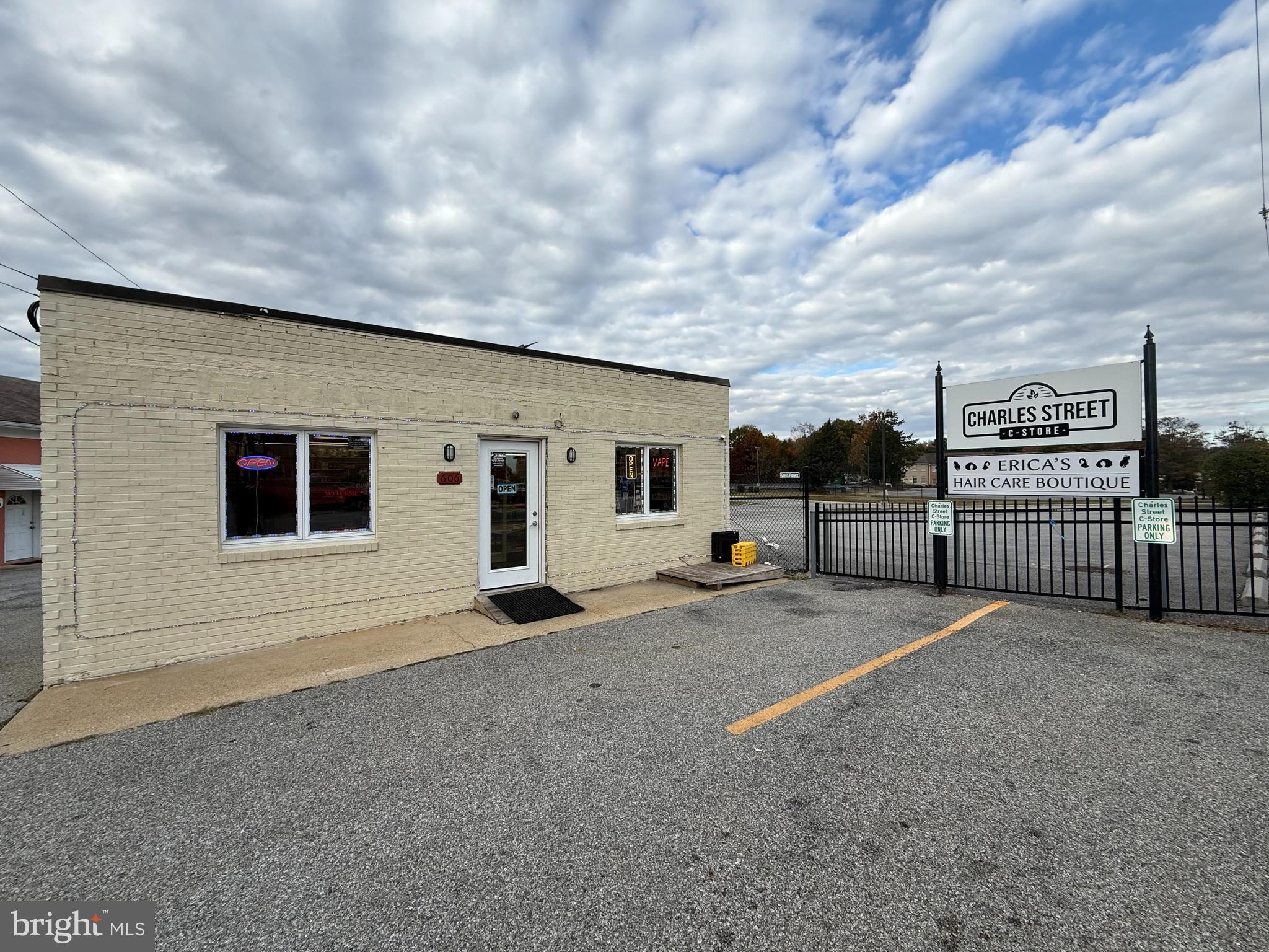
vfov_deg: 85.7
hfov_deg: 102.1
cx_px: 634
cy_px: 476
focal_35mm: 14
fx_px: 513
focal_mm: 2.22
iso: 50
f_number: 2.2
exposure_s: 1/1235
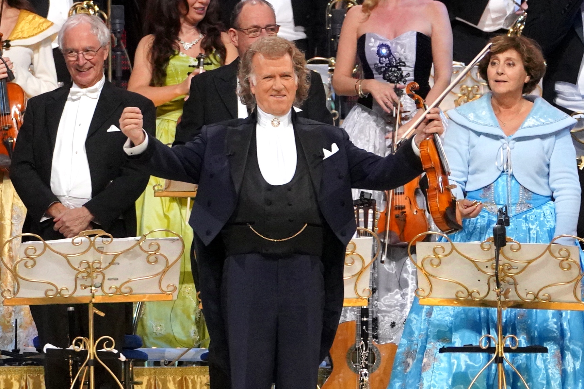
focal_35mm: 200
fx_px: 3244
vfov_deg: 6.9
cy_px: 194
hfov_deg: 10.3
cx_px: 292
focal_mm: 200
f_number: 2.8
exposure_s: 1/1000
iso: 3200
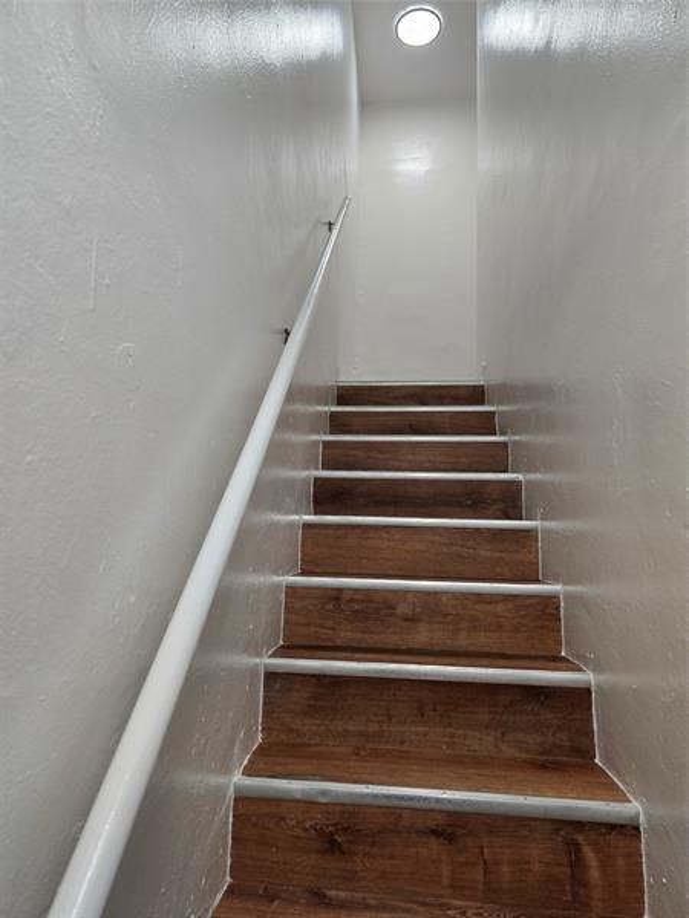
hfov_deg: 58.9
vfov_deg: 73.9
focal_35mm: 23
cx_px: 344
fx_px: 610
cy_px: 459
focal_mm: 6.3
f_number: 1.7
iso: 100
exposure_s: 1/120
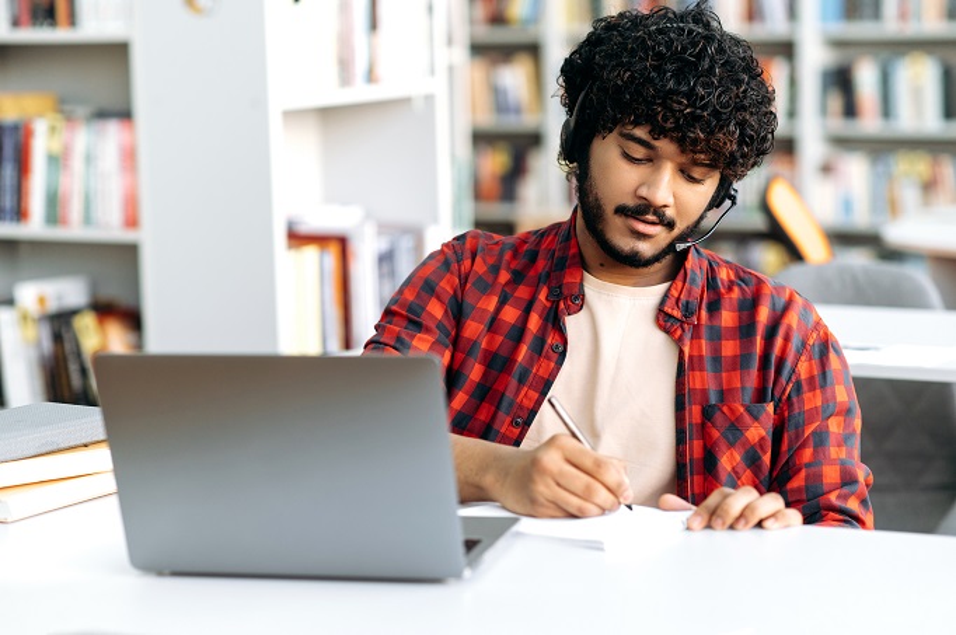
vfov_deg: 16.0
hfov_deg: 23.9
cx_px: 478
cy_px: 318
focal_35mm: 85
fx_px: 2255
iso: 400
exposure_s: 1/320
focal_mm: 85
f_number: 2.8
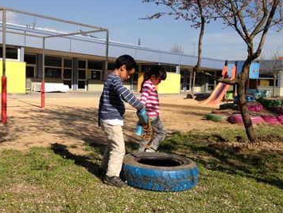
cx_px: 120
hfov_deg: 42.8
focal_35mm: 44
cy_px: 106
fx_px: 360
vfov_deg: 32.9
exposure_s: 1/1493
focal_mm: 4.28
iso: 50
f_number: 2.4
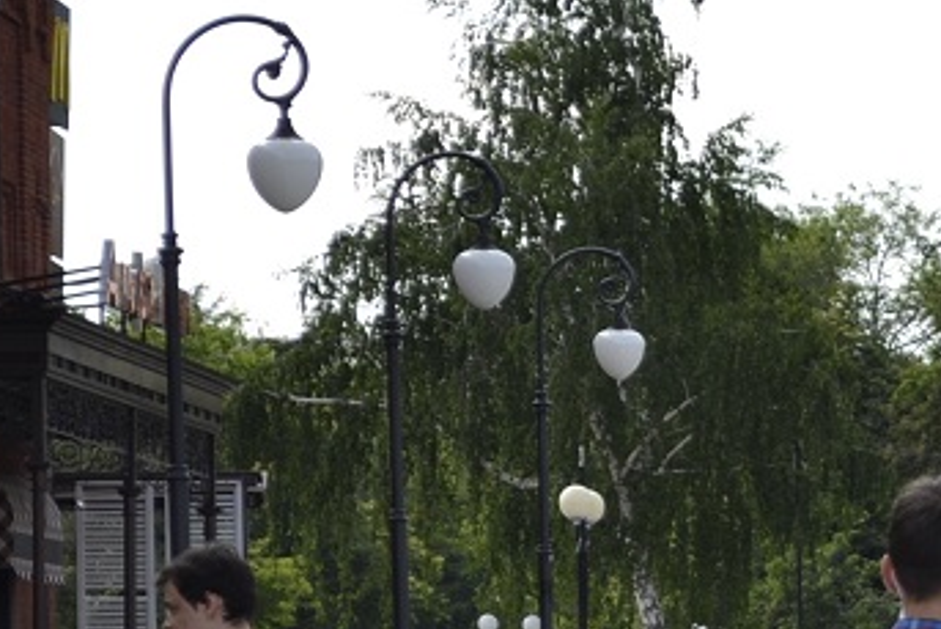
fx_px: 6288
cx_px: 1287
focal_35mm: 240
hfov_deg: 8.4
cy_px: 843
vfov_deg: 5.7
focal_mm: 55
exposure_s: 1/200
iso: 100
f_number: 6.3
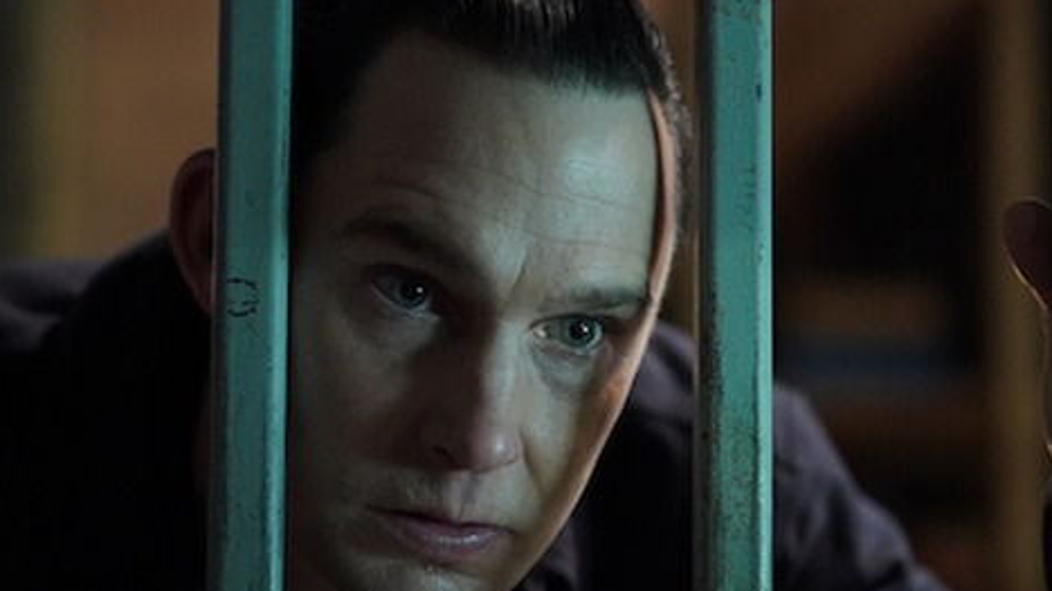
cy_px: 310
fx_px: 2677
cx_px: 510
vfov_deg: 12.6
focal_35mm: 96
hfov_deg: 22.2
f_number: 1.8
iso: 6400
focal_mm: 55
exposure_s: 1/80
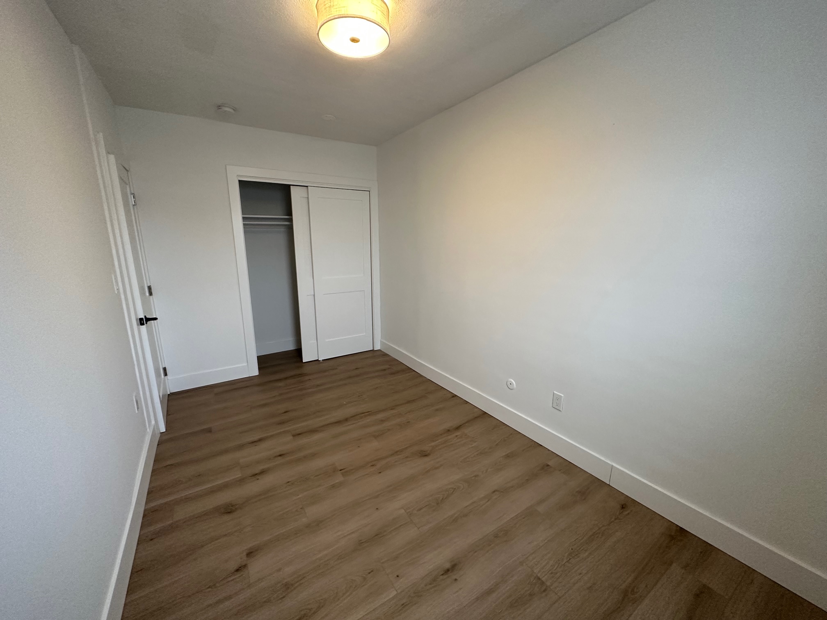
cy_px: 310
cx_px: 414
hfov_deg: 102.1
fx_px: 334
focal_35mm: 14
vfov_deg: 85.7
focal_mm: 2.22
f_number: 2.2
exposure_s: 1/120
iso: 250
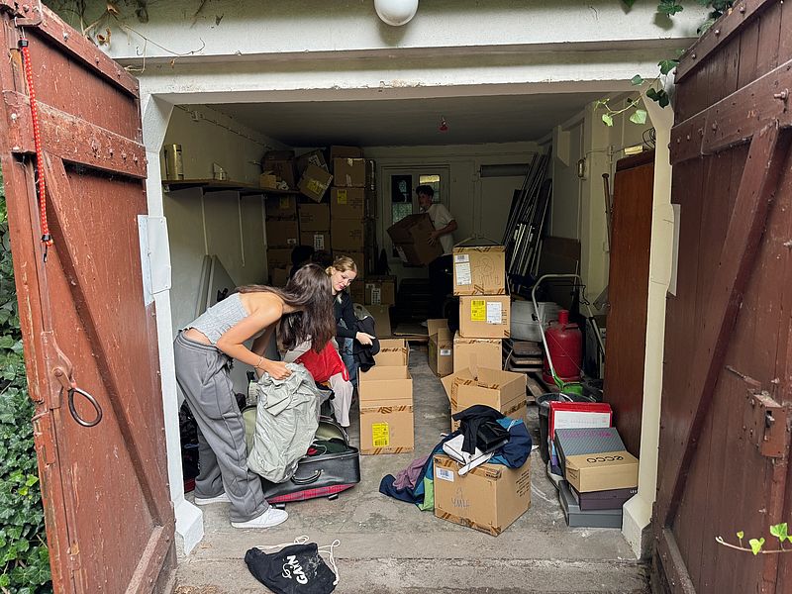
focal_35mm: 24
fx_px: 549
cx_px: 396
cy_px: 297
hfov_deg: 71.6
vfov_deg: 56.8
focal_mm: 6.76
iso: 125
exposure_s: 1/121
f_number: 1.78
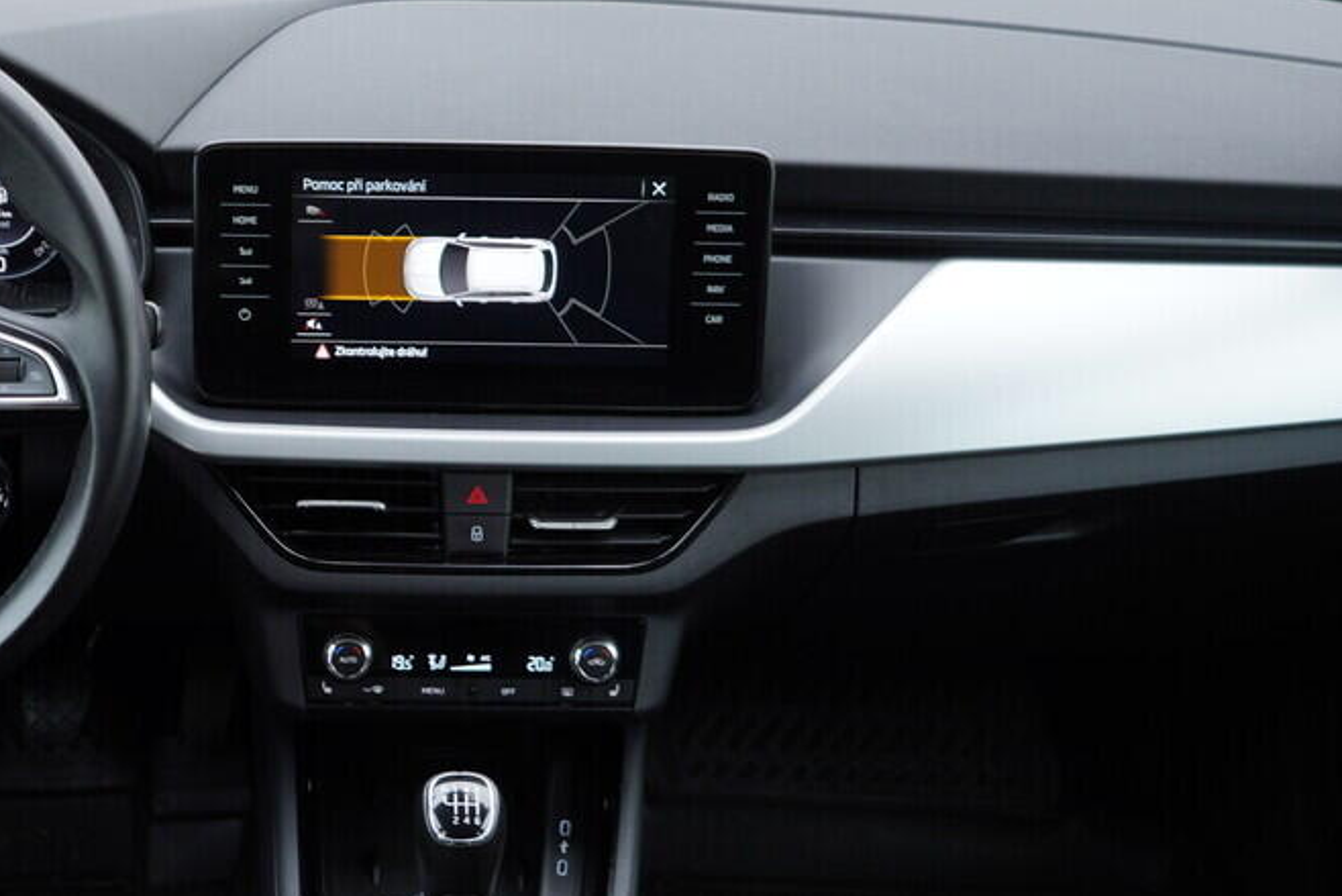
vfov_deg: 24.2
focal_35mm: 56
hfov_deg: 34.9
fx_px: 2088
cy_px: 511
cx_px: 341
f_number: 2.8
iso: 125
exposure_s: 1/40
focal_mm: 24
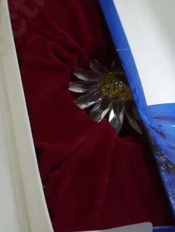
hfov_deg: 16.5
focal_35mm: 88
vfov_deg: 21.9
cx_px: 1
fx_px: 592
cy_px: 42
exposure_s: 1/60
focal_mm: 20
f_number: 4.4
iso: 800
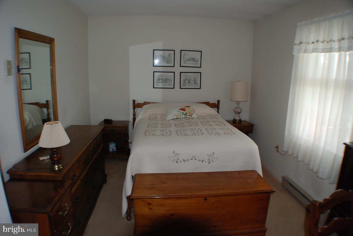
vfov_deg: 43.7
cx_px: 176
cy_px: 118
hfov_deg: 61.9
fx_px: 295
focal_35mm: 30
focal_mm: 20
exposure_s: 1/60
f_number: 5
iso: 1000
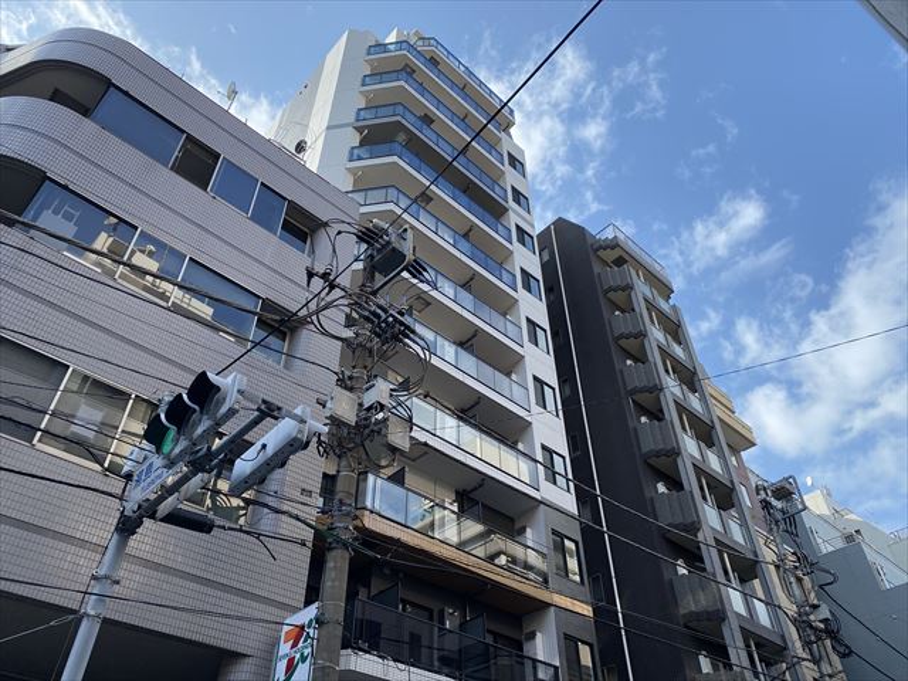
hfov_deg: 67.3
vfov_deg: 53.1
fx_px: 682
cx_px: 454
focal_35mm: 26
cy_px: 340
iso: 32
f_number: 1.8
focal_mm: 4.25
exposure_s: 1/1093
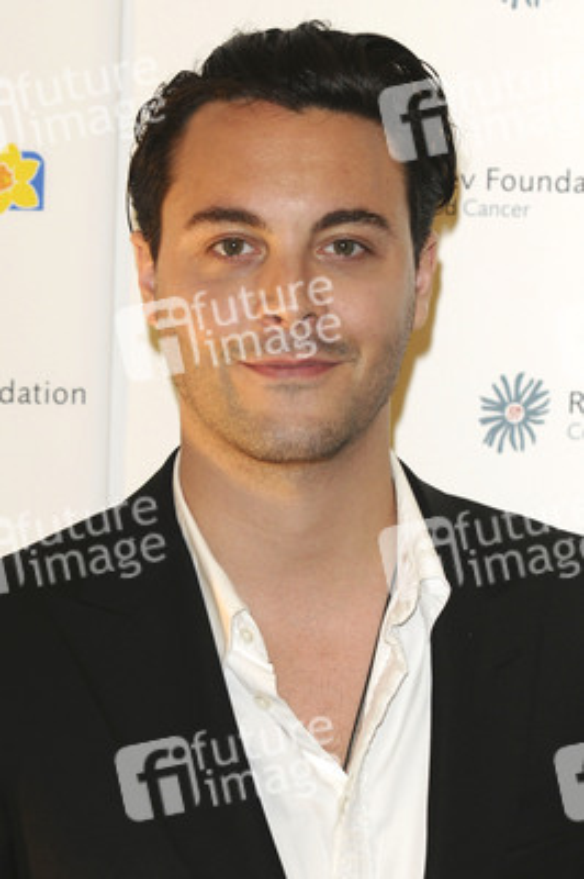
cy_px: 440
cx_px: 292
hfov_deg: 10.6
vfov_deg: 15.9
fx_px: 3144
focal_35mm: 129
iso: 400
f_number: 5
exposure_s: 1/200
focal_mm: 86
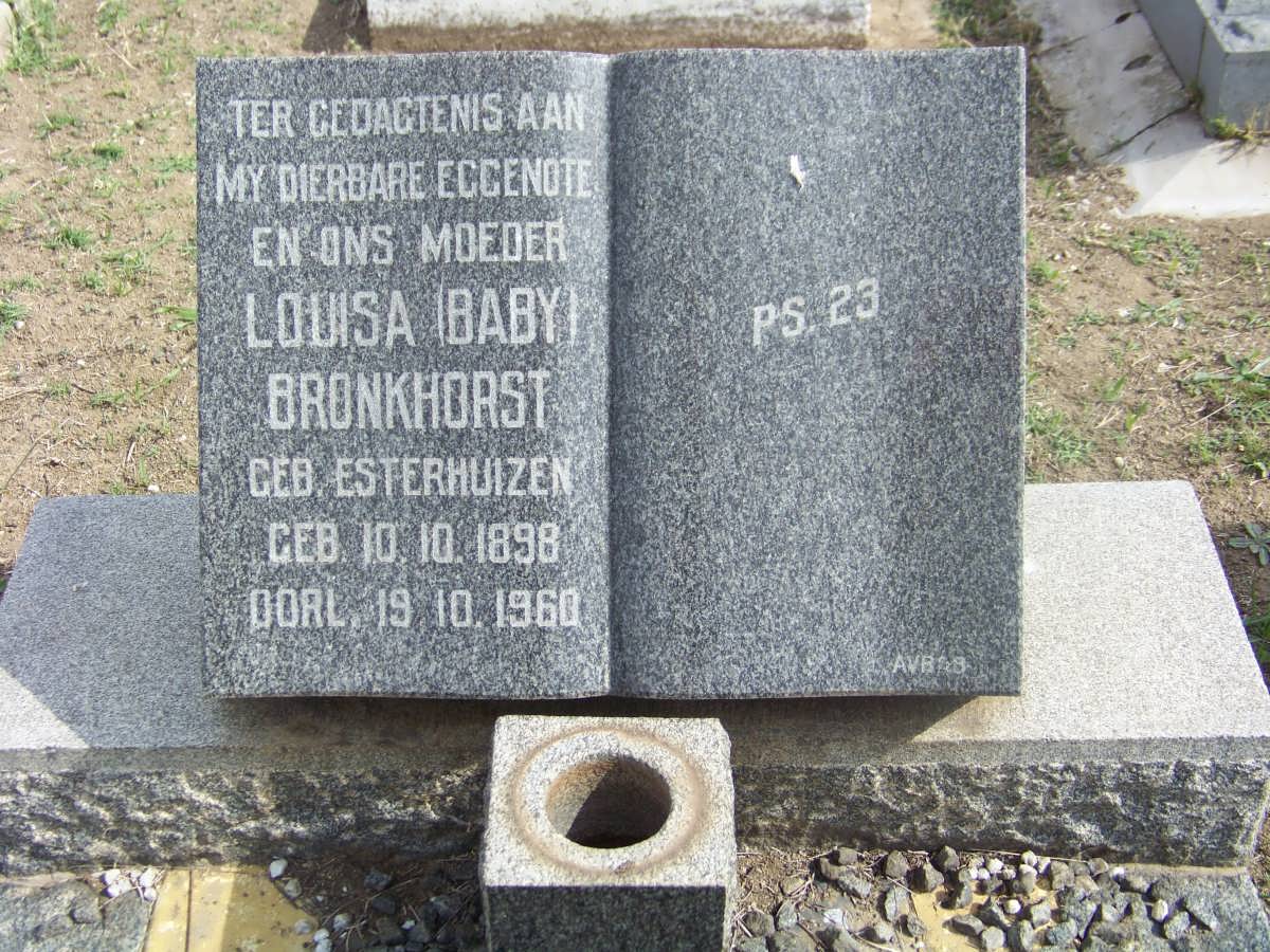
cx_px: 635
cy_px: 476
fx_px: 1798
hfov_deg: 38.9
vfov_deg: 29.7
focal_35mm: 49
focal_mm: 7.6
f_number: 2.8
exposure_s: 1/500
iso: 64
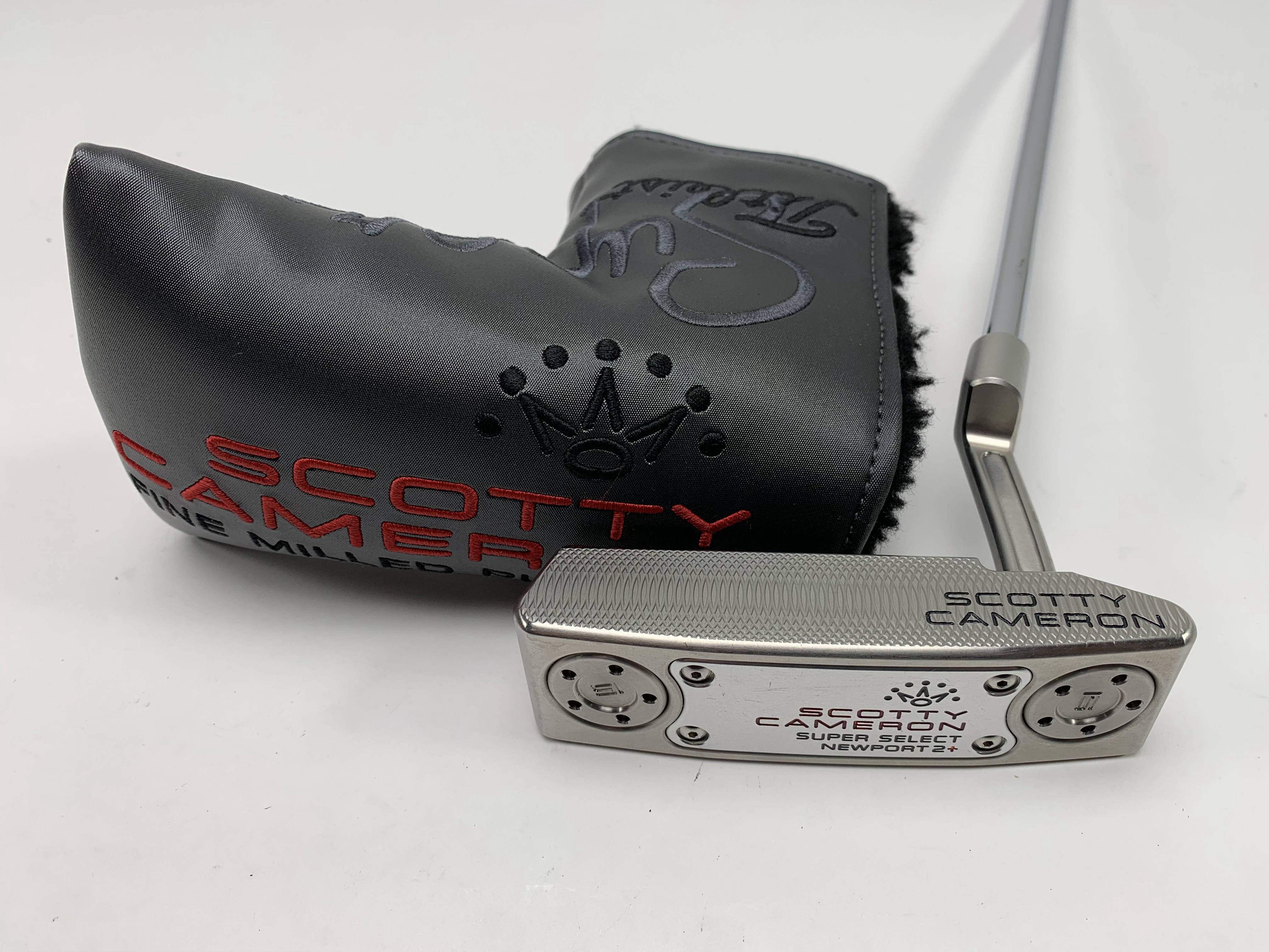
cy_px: 476
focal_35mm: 26
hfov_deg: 67.3
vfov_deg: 53.1
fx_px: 953
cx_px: 634
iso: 25
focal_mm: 4.25
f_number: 1.8
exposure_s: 1/188
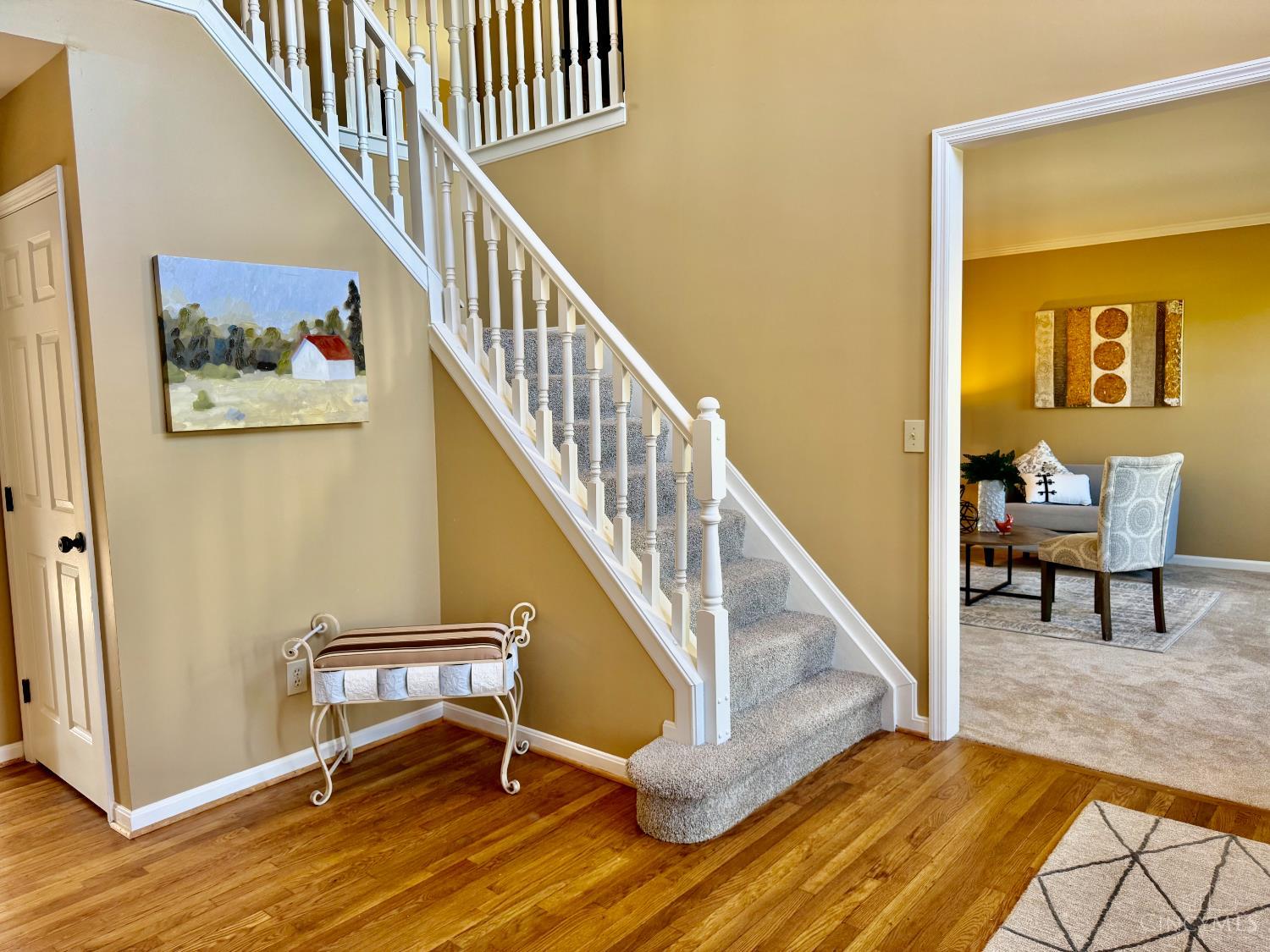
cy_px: 476
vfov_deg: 56.8
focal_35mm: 24
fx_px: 881
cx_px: 635
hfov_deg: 71.6
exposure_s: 1/120
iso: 125
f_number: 1.78
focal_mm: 6.76
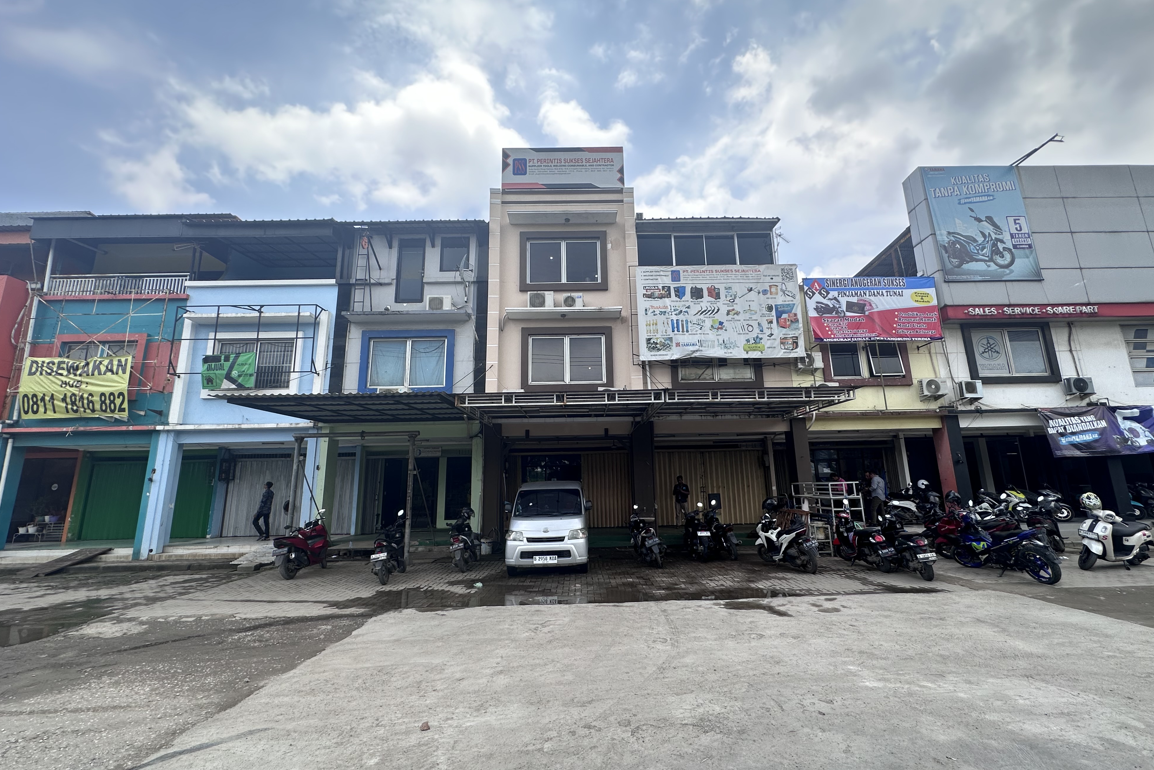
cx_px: 592
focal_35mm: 15
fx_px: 481
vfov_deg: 77.3
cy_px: 388
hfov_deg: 100.4
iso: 40
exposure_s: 1/578
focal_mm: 2.22
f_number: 2.2
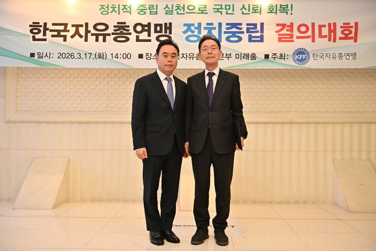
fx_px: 397
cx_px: 188
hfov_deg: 50.7
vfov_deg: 35.1
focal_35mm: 38
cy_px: 126
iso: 3200
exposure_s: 1/1000
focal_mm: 38
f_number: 2.8
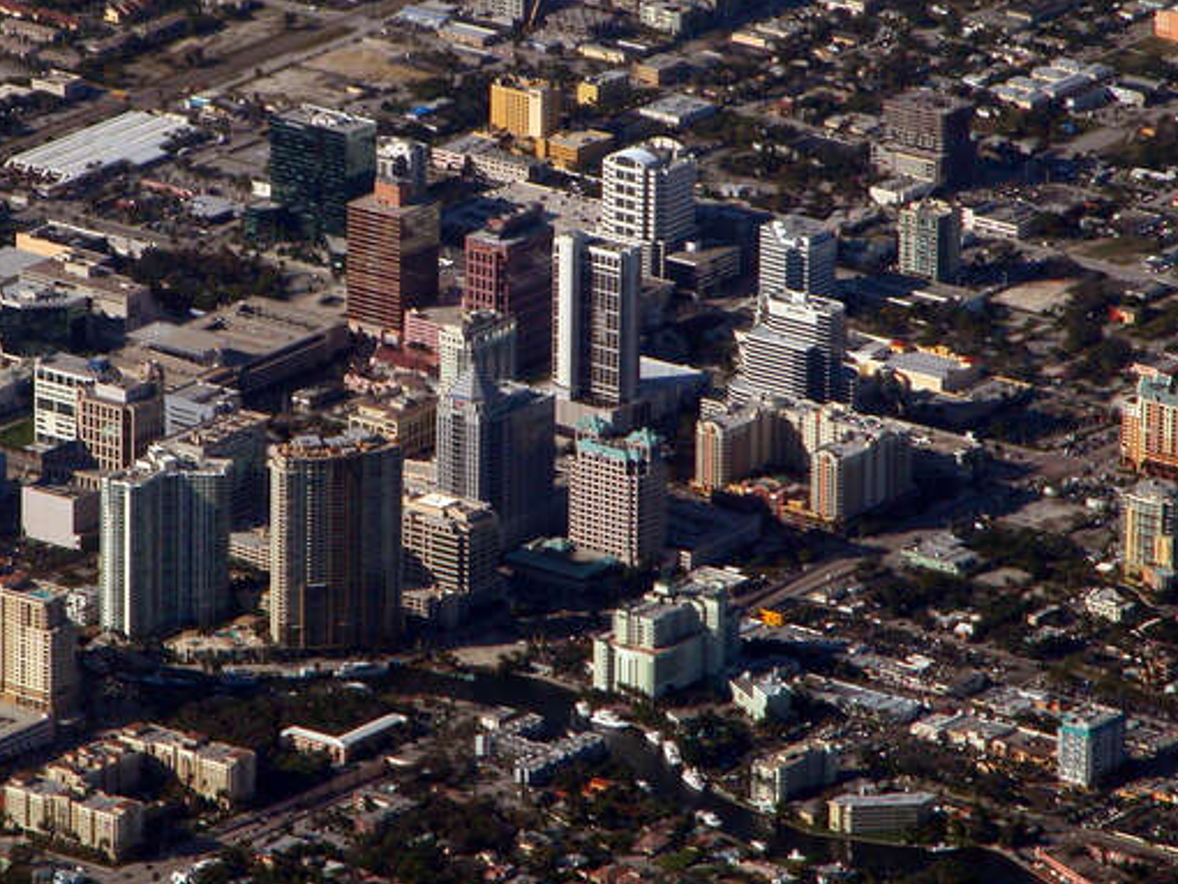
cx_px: 455
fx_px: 14946
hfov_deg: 4.5
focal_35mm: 439
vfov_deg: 3.4
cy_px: 376
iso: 100
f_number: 6.6
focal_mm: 71.2
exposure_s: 1/406
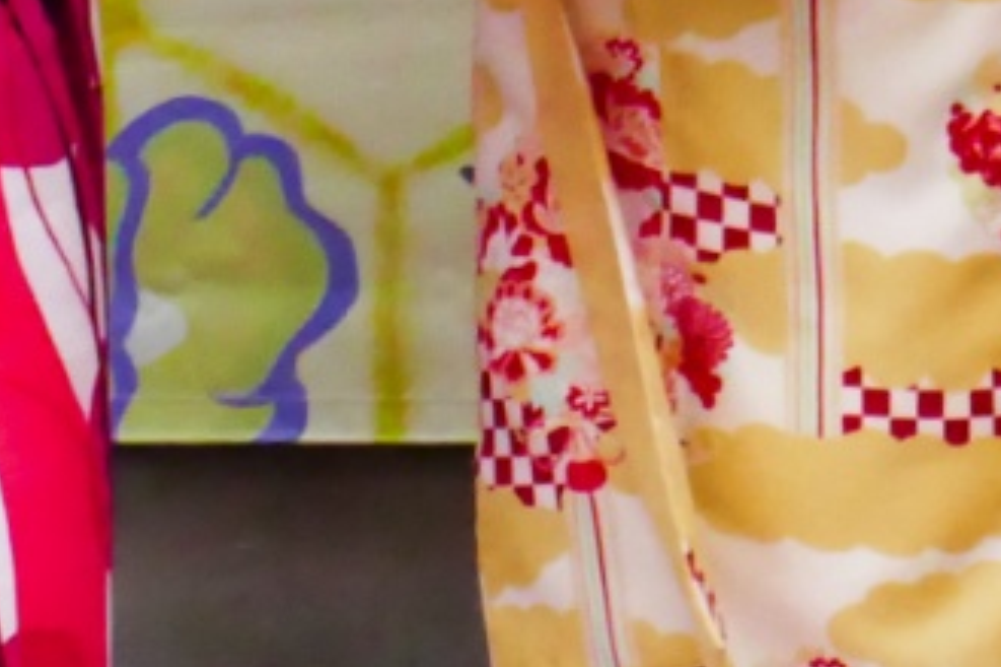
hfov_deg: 1.9
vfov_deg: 1.3
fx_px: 29458
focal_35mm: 1060
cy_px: -630
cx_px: -161
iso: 3200
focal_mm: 79.3
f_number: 5.9
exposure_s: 1/125
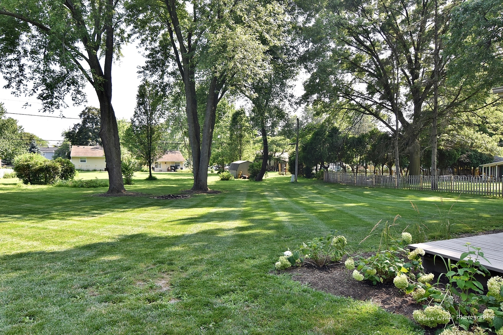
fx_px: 335
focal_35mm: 24
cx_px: 252
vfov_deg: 53.1
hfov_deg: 73.7
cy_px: 168
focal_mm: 16
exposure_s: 1/250
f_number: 8
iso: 360
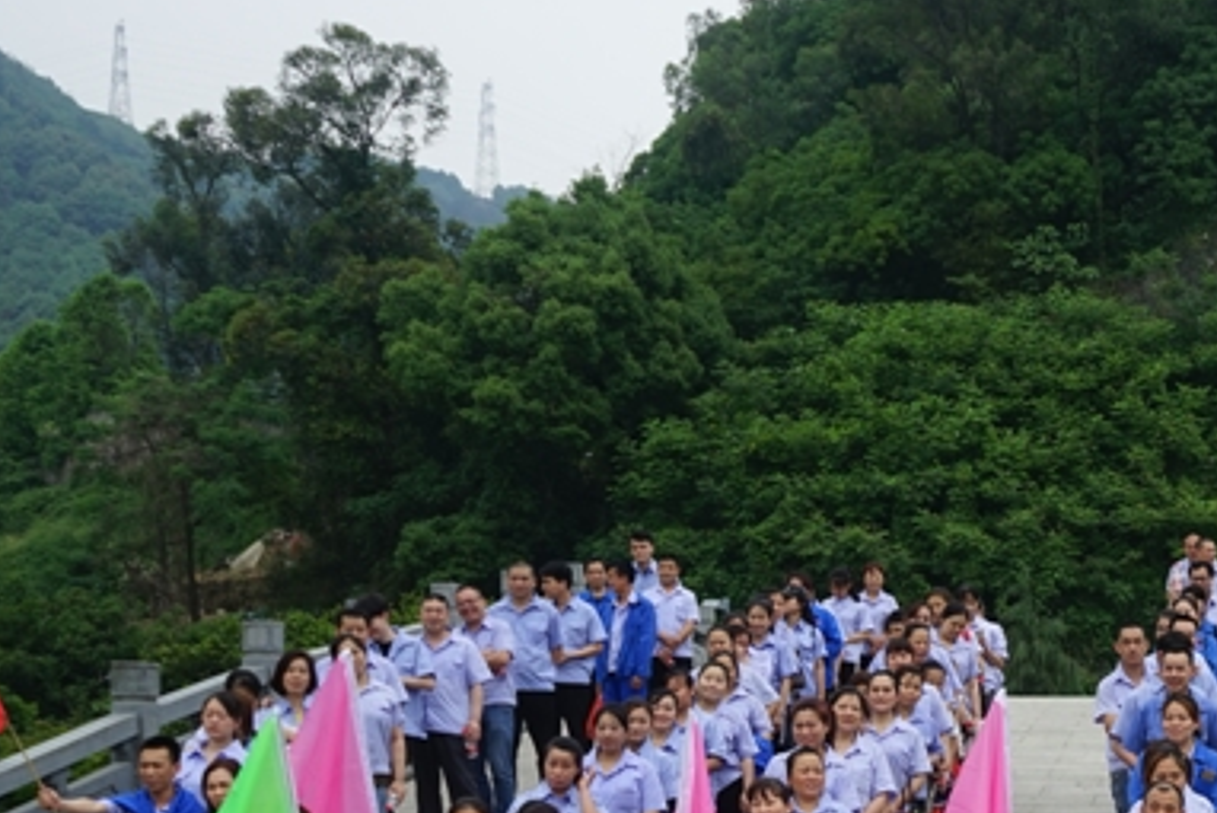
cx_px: 1150
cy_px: 829
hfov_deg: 29.0
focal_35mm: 66
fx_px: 2232
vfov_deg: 20.0
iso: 100
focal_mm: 28
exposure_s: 1/80
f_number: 8
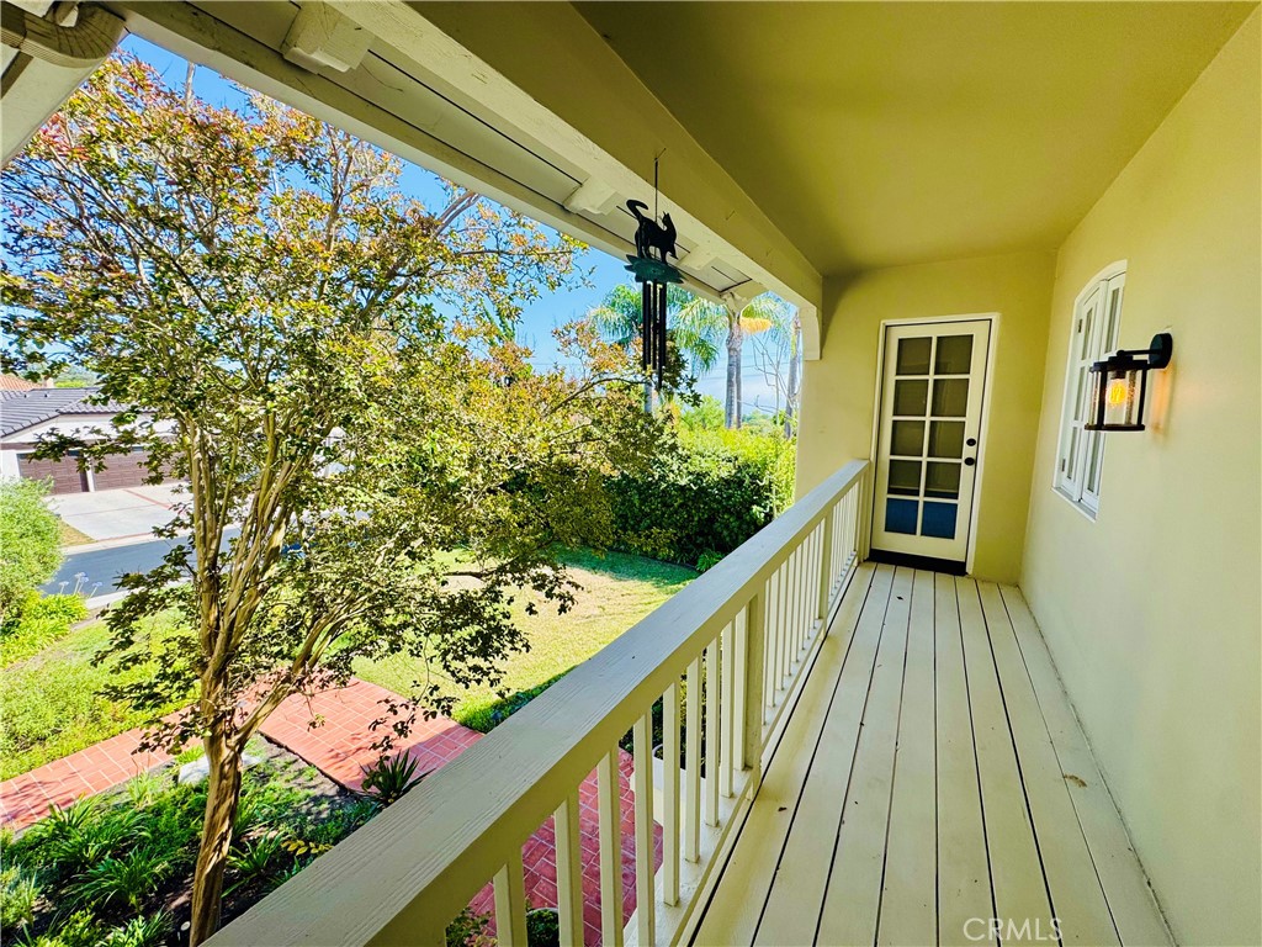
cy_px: 474
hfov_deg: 102.1
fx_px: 510
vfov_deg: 85.7
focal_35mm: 14
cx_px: 631
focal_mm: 2.22
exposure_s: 1/476
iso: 40
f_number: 2.2
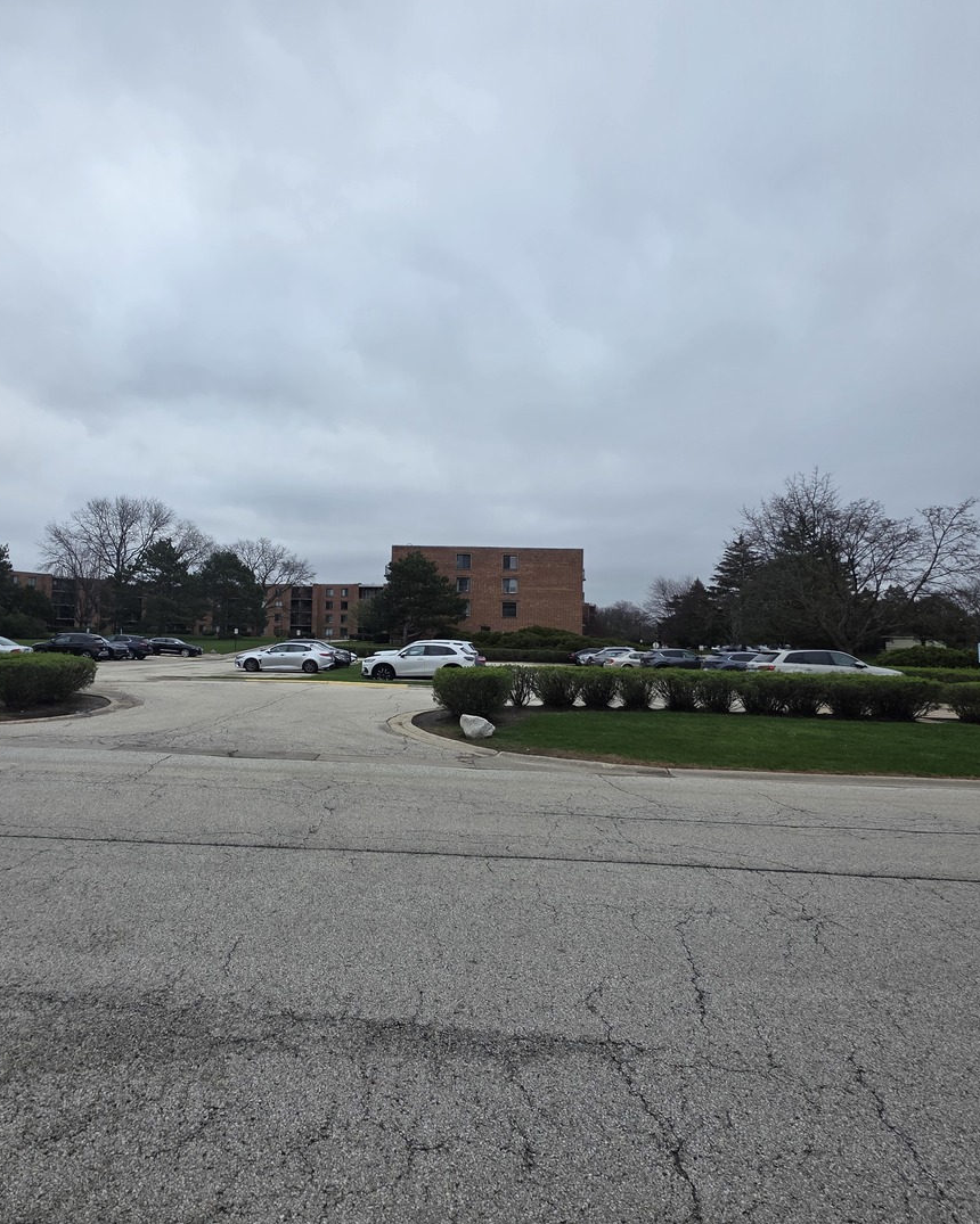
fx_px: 616
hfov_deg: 76.3
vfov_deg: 89.6
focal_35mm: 17
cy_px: 613
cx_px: 402
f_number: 1.9
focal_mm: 2.2
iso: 40
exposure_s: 1/1350
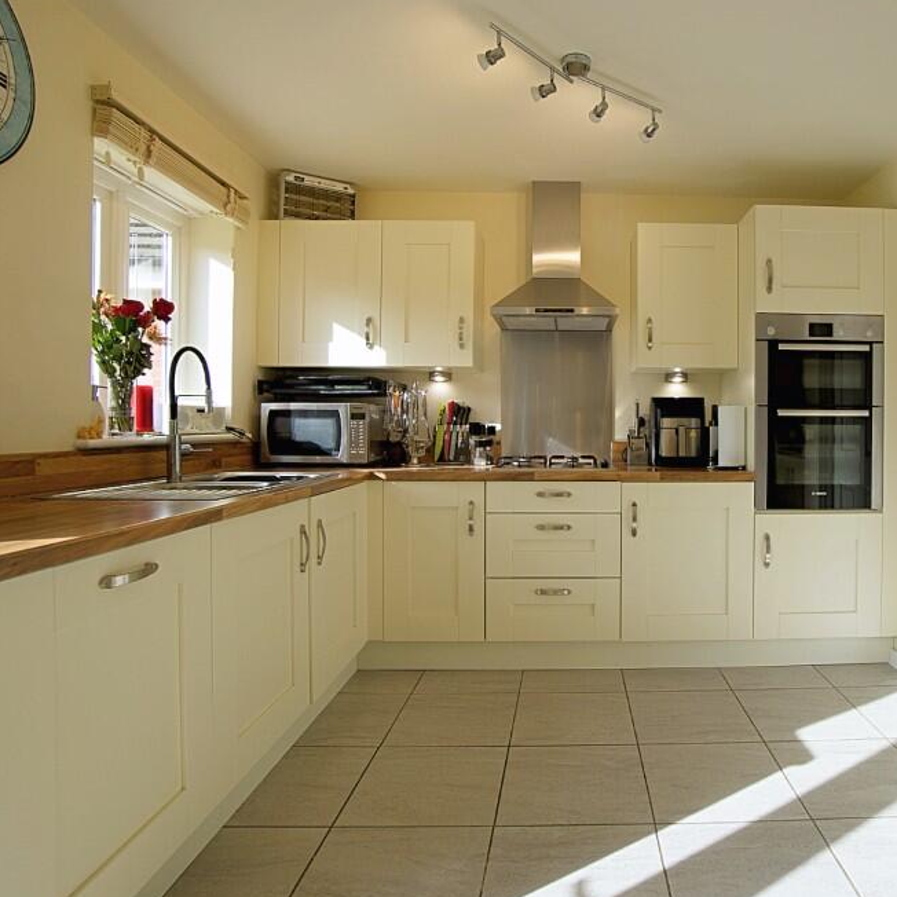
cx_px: 592
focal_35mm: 20
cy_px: 436
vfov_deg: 74.8
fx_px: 586
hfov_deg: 72.8
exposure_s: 1/200
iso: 100
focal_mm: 10
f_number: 4.5
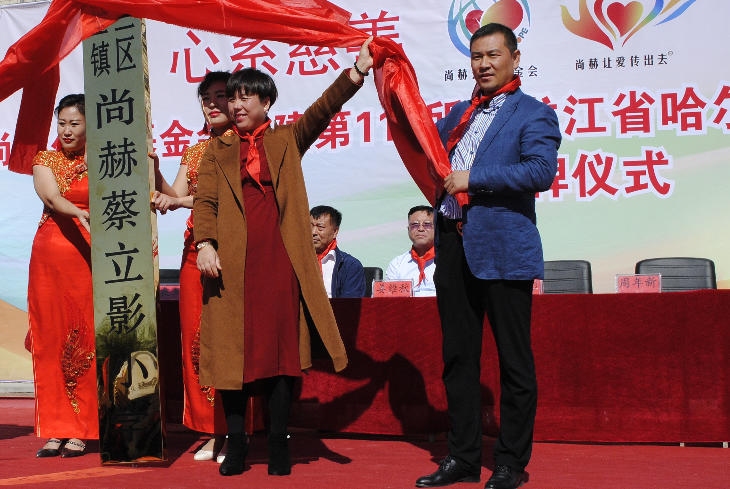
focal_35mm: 63
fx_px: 1279
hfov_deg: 31.6
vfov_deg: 21.6
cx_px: 254
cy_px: 218
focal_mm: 28
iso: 400
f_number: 13
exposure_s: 1/640
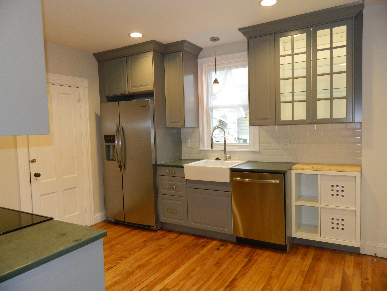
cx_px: 194
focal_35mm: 25
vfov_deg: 54.9
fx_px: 279
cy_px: 146
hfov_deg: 69.4
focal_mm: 4.5
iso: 180
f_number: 3.1
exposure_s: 1/30
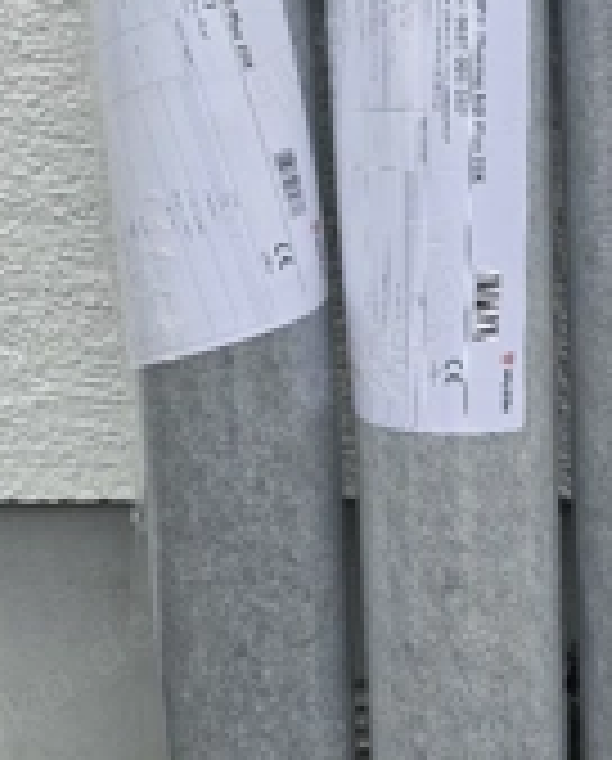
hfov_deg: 28.2
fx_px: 1196
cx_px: 468
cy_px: 405
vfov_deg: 35.3
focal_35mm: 53
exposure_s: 1/182
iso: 20
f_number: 1.7
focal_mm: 6.3
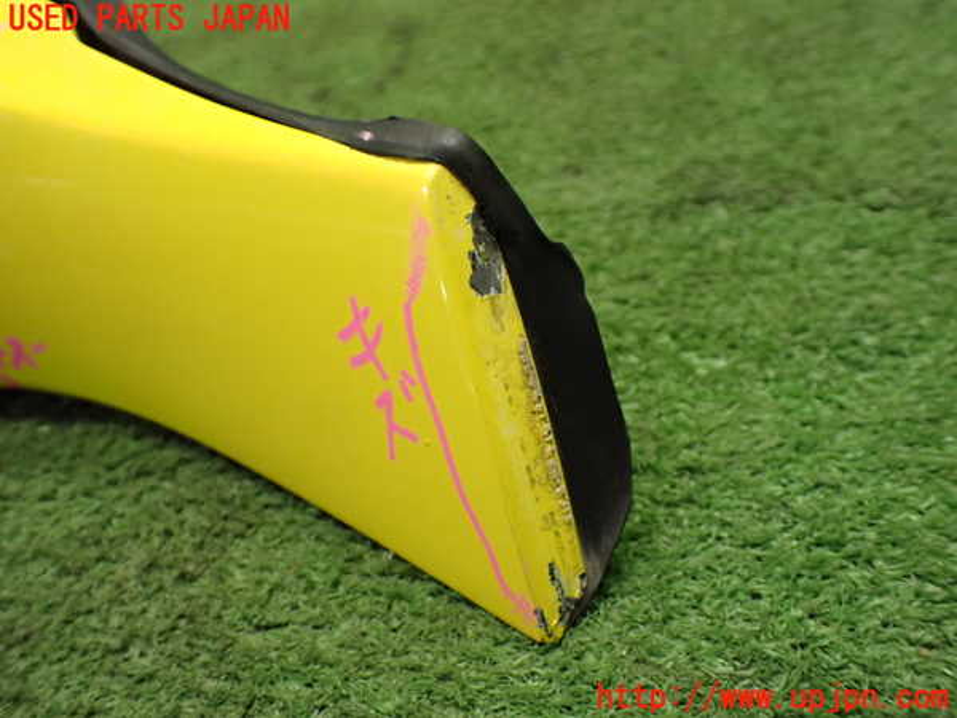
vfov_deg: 46.8
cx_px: 478
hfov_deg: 60.0
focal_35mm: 30
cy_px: 359
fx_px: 829
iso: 640
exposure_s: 1/125
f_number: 2.3
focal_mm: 5.4
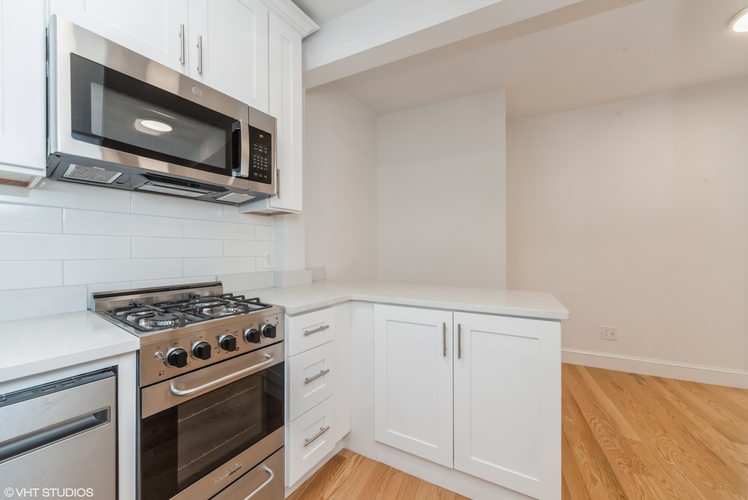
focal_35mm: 12
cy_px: 250
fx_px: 249
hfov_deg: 112.6
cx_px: 374
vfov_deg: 90.1
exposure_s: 1/100
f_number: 9
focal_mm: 12
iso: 2000
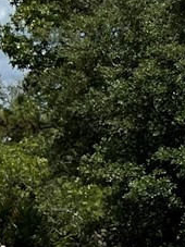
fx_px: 1305
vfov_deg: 10.8
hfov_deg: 6.8
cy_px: 67
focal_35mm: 183
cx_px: 668
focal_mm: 5.7
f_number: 1.5
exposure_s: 1/6211
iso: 50
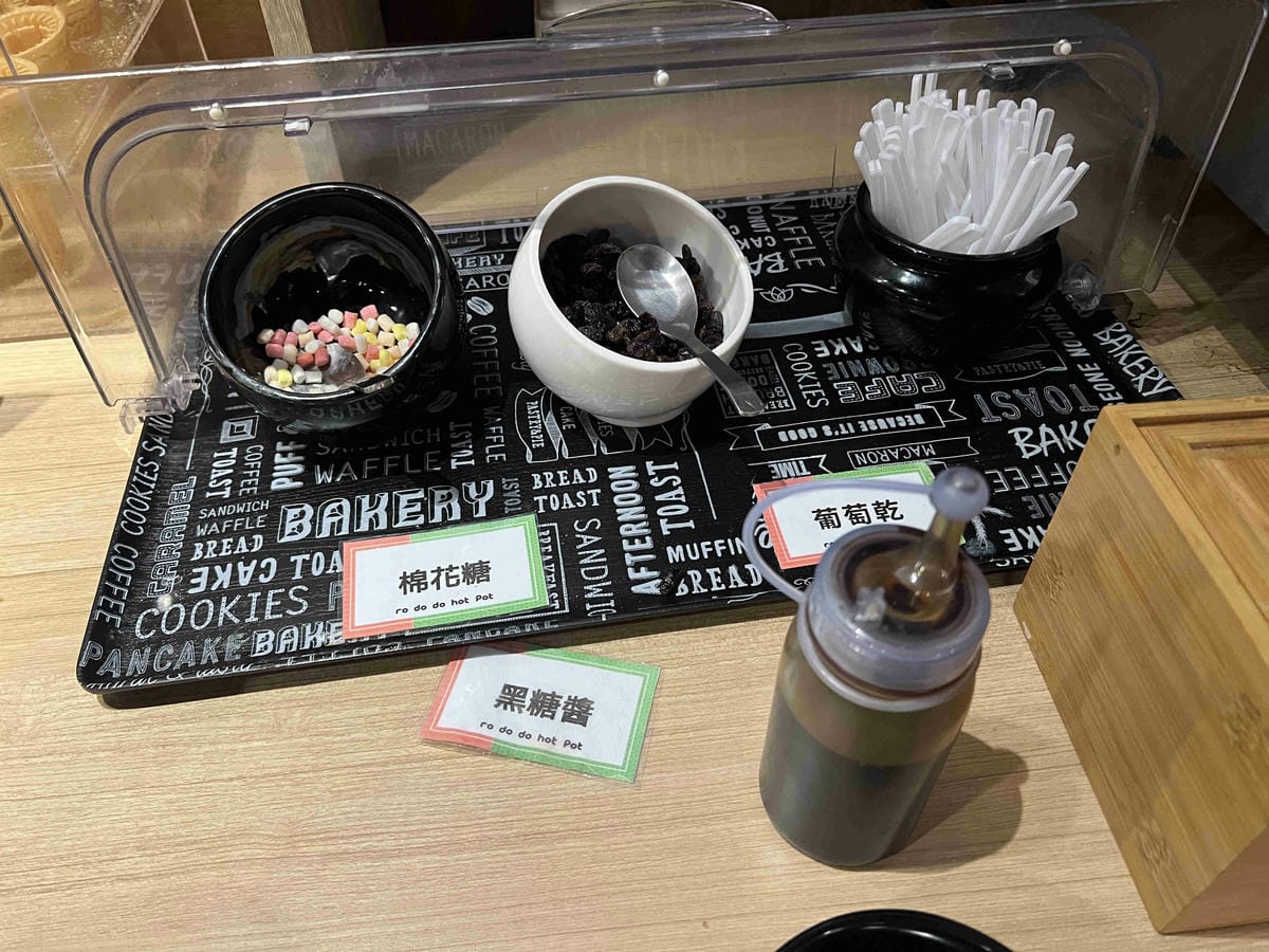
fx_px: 953
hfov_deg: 67.3
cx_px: 634
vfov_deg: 53.1
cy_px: 476
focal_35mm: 26
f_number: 1.5
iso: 250
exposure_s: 1/60
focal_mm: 5.7
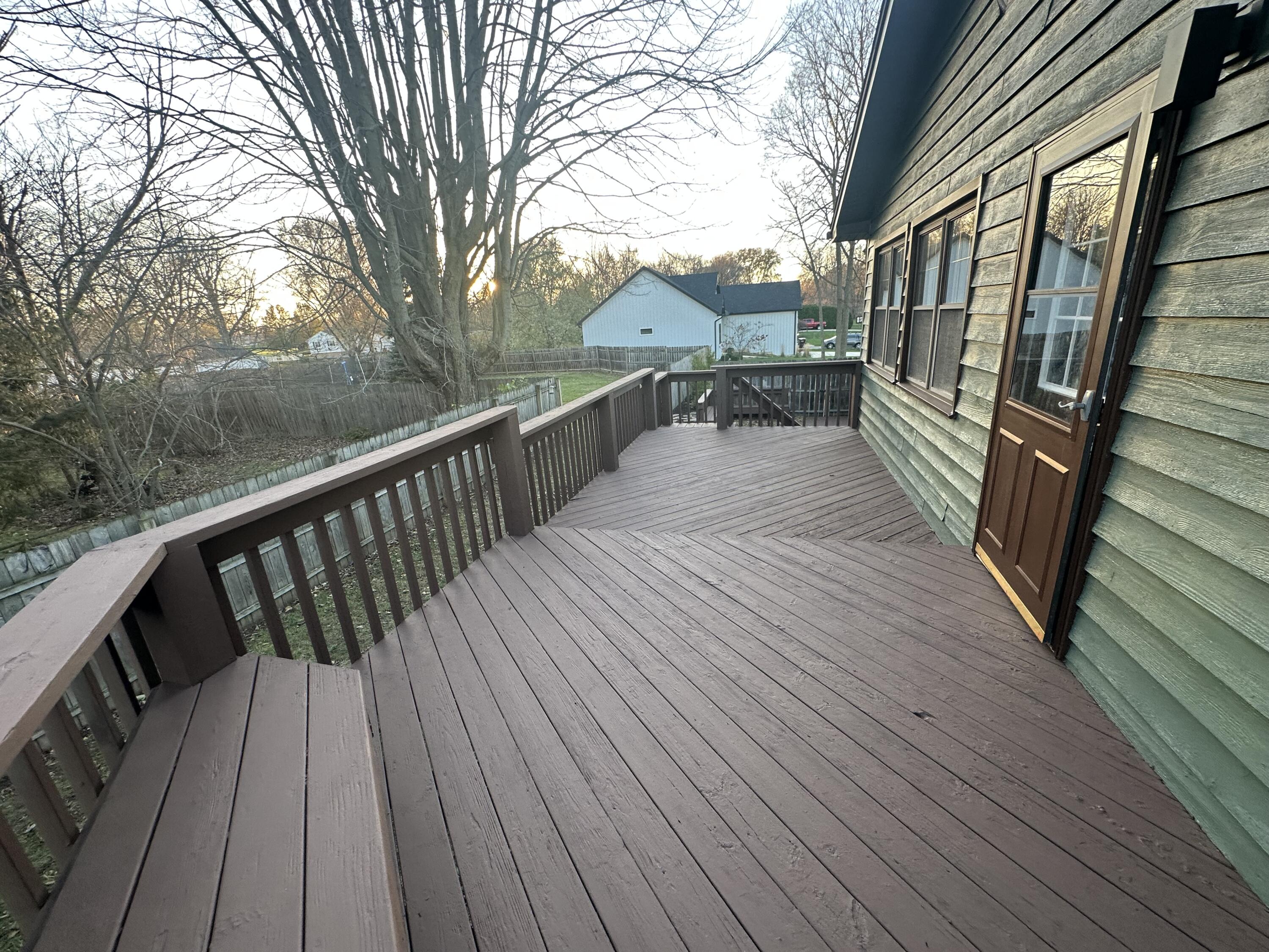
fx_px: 513
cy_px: 476
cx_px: 634
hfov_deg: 102.1
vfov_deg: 85.7
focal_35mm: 14
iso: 100
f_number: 2.2
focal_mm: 2.22
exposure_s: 1/99
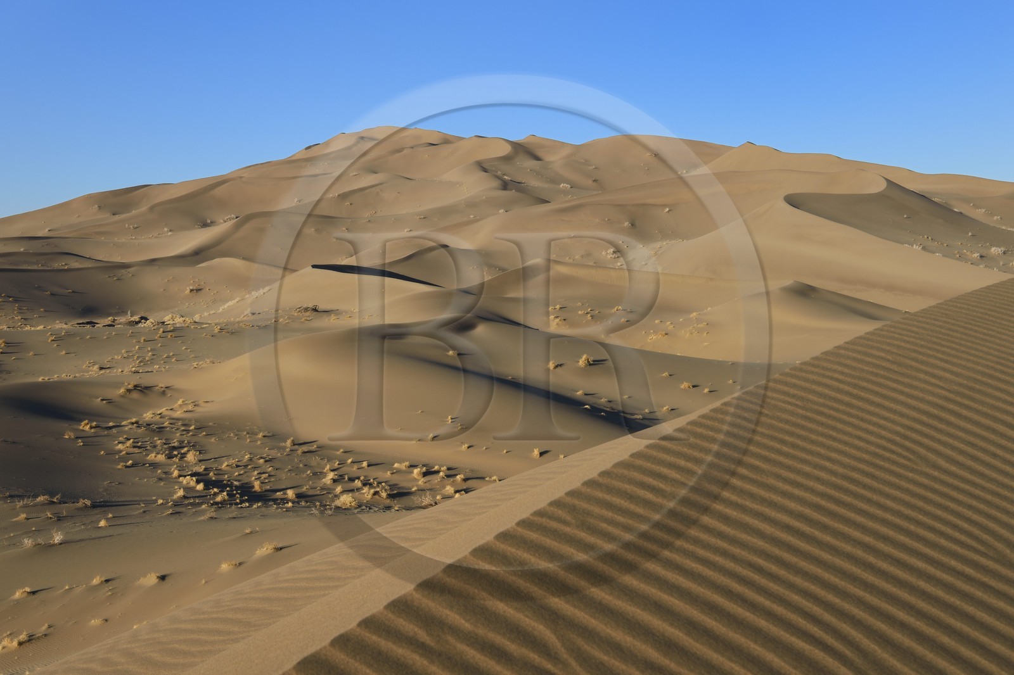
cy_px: 338
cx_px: 507
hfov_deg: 41.1
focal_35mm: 48
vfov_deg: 28.1
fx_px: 1352
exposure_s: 1/160
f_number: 14
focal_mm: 48
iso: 200
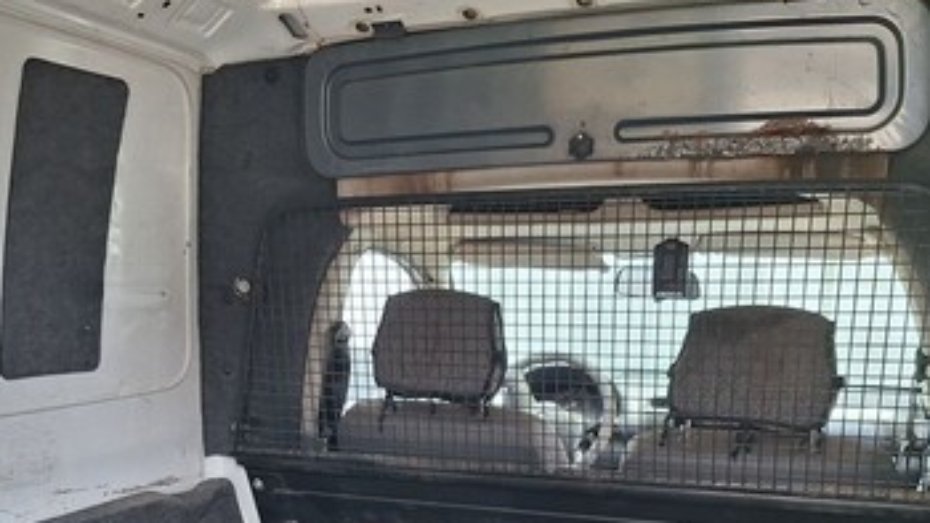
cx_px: 385
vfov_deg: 26.0
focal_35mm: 43
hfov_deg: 47.2
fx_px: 1061
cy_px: 544
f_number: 1.8
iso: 50
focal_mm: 5.54
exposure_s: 1/100
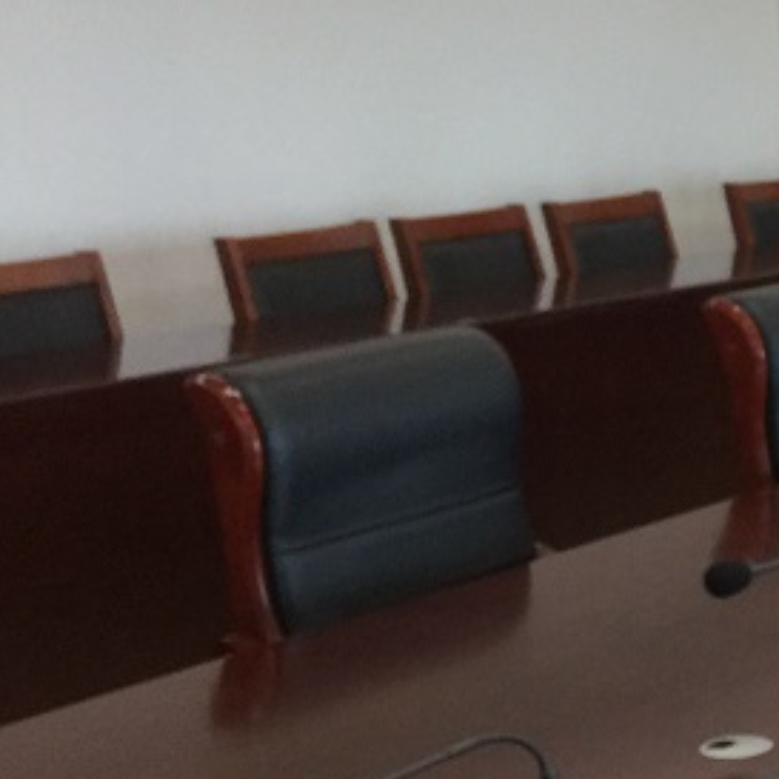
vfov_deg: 18.5
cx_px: 1412
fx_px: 2393
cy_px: 451
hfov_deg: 15.7
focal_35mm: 94
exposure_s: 1/33
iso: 64
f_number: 2.2
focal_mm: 4.15
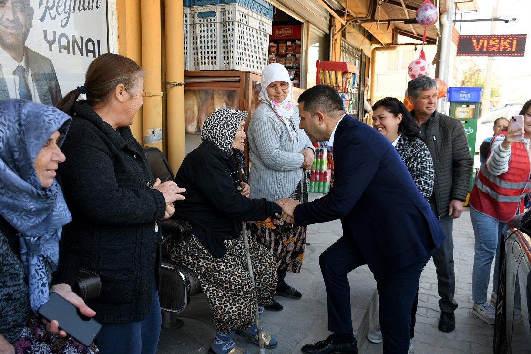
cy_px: 177
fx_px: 487
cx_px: 266
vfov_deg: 40.0
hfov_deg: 57.2
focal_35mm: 33
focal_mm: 22
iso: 100
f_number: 4
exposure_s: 1/60
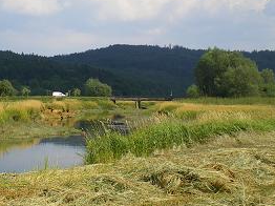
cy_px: 119
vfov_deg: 15.9
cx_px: 48
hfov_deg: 20.8
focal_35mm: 93
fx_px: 738
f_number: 4.6
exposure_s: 1/400
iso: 64
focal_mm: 6.3
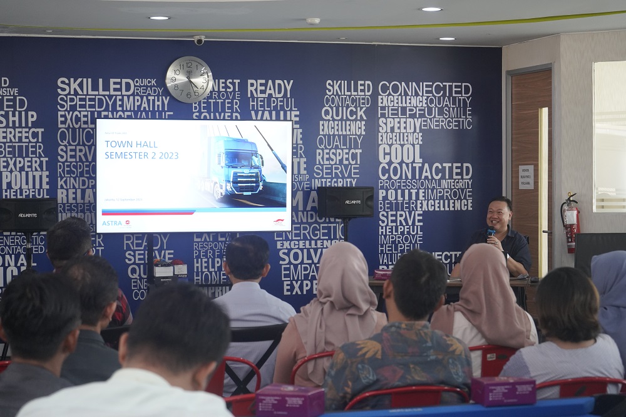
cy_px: 208
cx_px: 313
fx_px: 1217
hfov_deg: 28.9
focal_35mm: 70
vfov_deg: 19.4
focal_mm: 70
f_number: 5.6
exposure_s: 1/160
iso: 4000
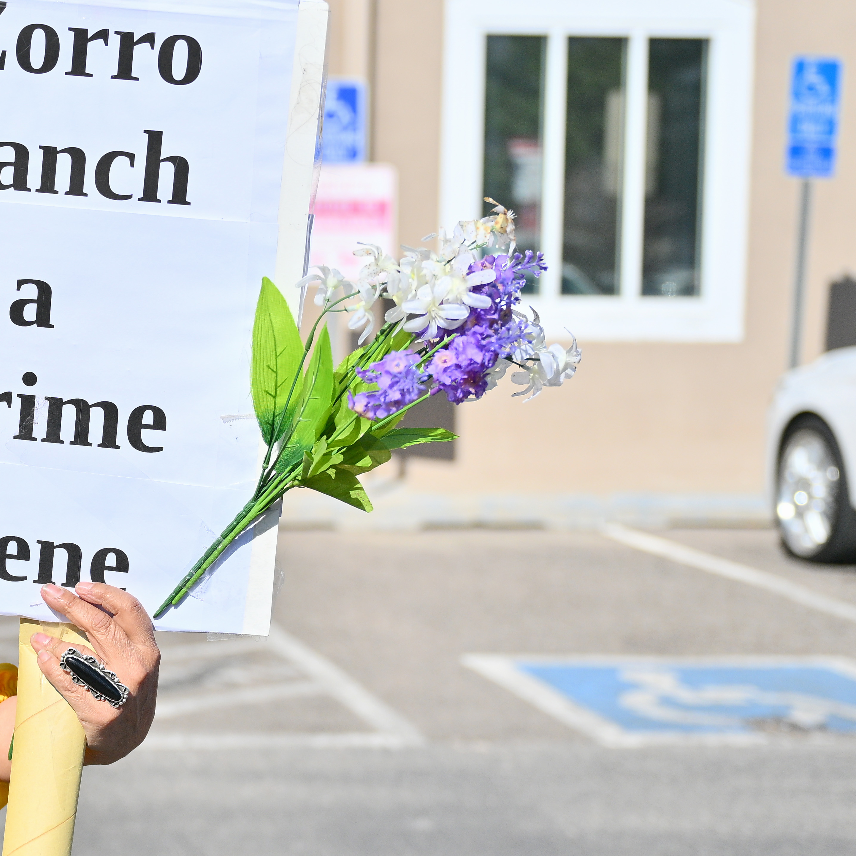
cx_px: -56
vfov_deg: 19.3
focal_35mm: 90
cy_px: 478
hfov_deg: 18.6
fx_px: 2518
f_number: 2.8
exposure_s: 1/5000
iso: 100
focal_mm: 37
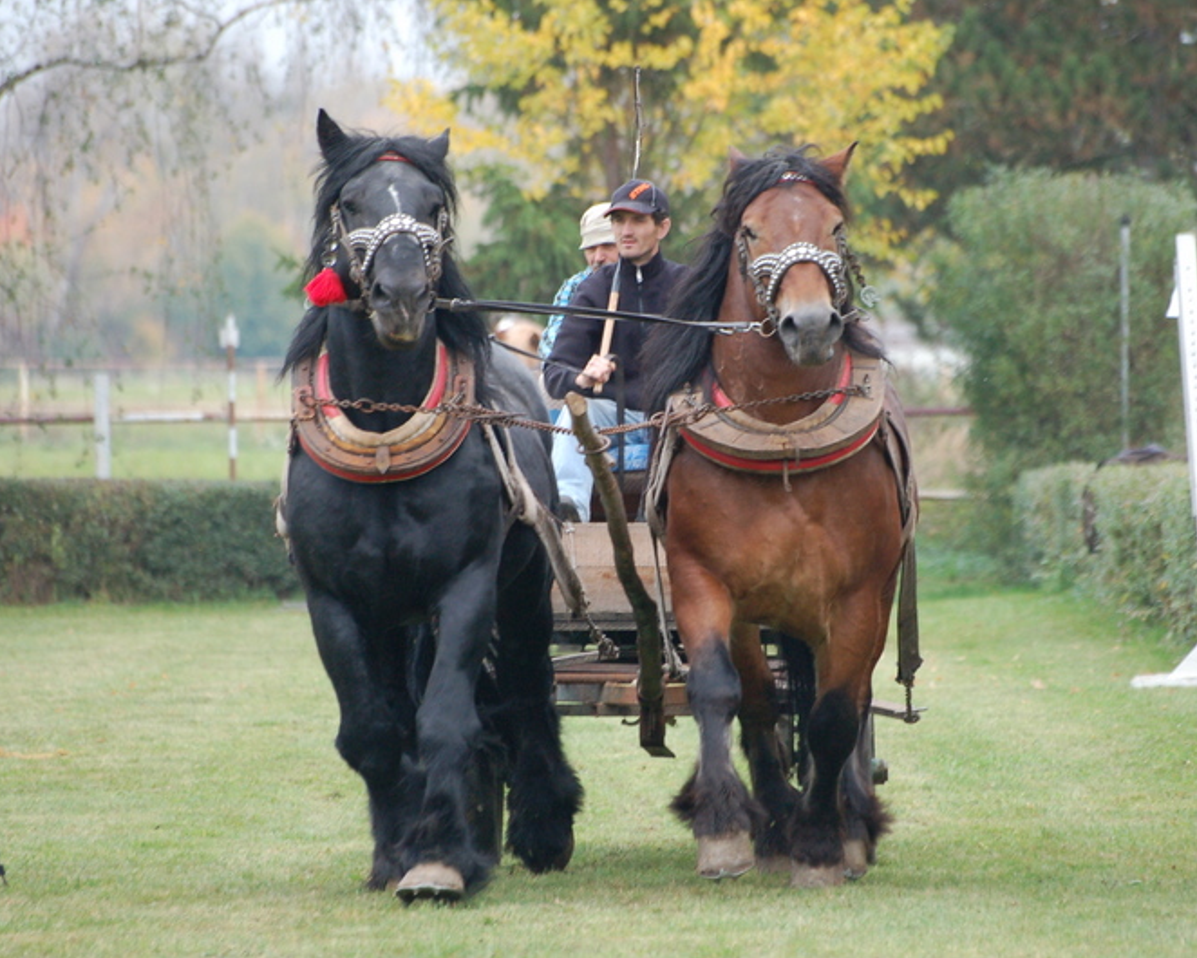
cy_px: 479
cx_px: 691
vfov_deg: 3.8
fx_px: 14458
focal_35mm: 408
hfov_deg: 4.7
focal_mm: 240
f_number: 5.3
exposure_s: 1/400
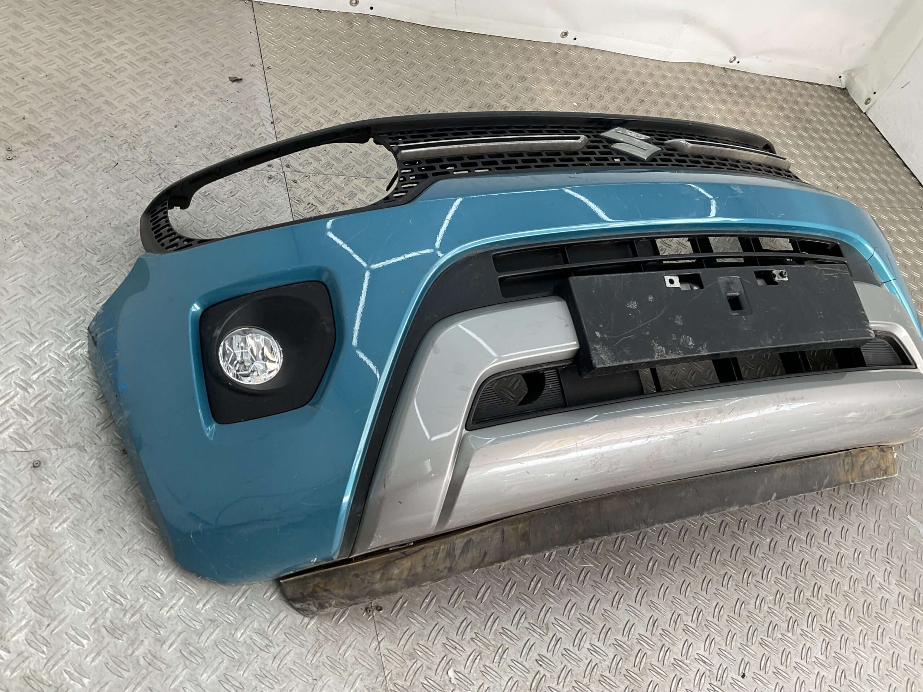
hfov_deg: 61.7
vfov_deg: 48.2
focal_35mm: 29
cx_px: 462
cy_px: 346
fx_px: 773
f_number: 1.8
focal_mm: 3
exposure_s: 1/120
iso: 16
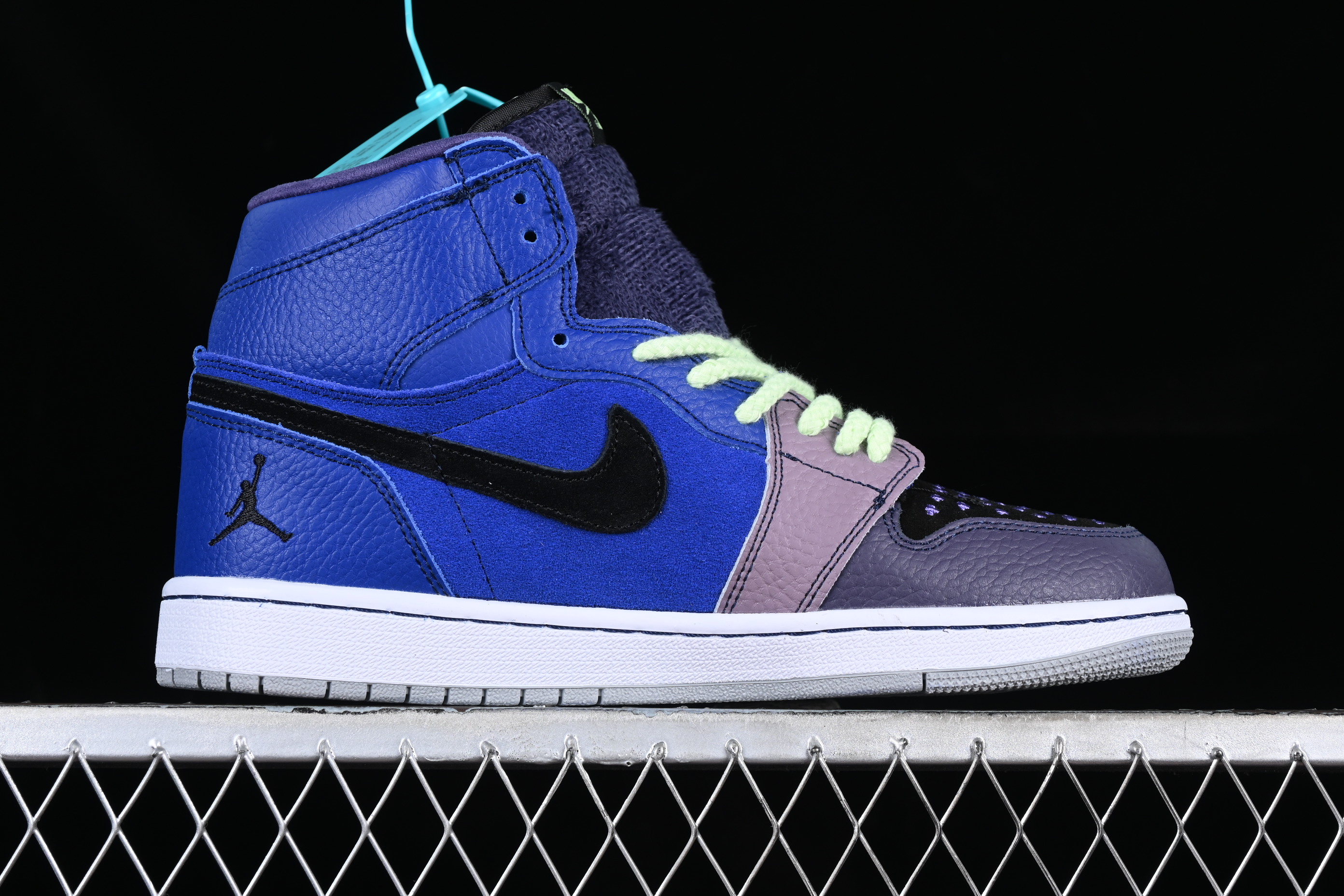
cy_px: 448
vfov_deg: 18.2
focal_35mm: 75
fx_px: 2800
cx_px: 672
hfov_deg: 27.0
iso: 160
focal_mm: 50
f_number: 7.1
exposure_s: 1/80
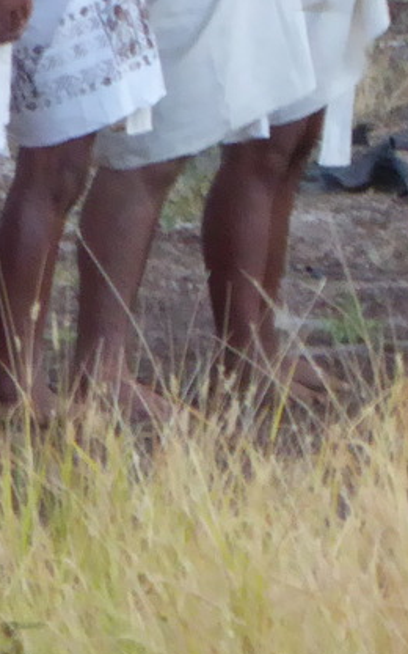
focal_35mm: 1529
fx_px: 27202
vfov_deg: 1.4
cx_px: -767
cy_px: -119
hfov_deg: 0.9
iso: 400
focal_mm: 53.8
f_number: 6.3
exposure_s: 1/50
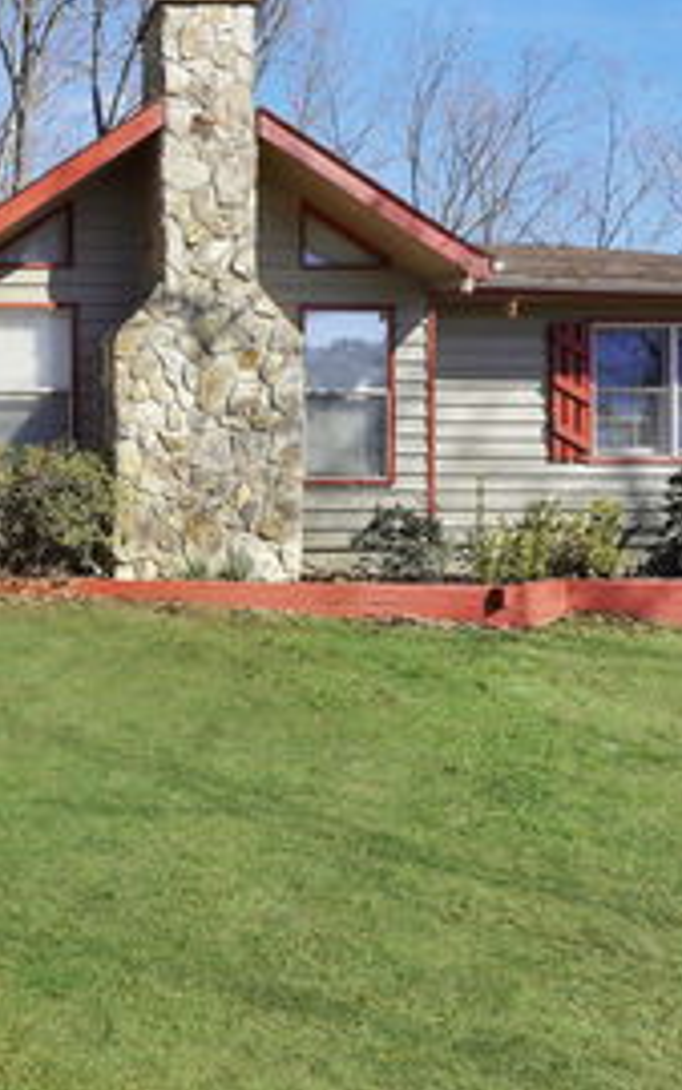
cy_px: 490
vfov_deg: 64.5
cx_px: -73
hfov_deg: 36.4
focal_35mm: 29
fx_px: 862
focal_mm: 10
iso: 100
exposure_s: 1/125
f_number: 9
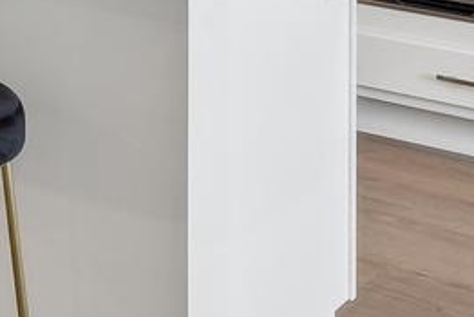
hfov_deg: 14.3
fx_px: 1647
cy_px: -423
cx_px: -394
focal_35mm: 125
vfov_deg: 9.8
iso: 200
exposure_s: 1/13
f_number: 8
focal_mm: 16
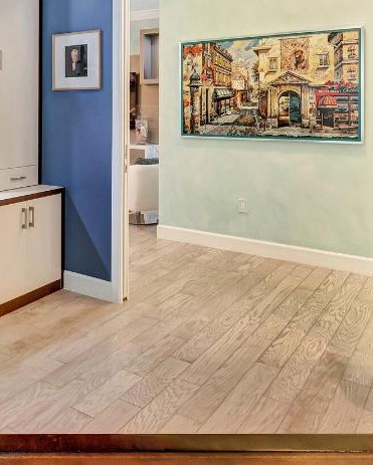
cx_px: 37
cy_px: 109
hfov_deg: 39.2
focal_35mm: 35
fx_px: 482
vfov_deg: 49.2
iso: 1000
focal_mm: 10
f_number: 8
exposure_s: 1/6
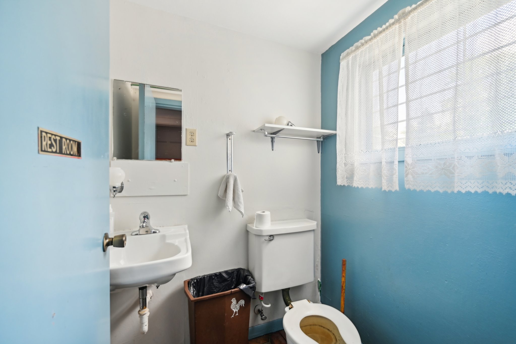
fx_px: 201
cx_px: 258
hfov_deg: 104.3
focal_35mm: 14
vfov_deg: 81.2
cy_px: 172
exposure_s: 1/8
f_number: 8
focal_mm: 14
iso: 400
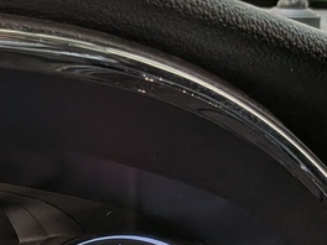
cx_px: -157
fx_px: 879
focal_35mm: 93
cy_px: 380
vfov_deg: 14.7
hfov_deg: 18.7
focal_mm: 4.53
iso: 81
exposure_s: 1/40
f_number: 1.7
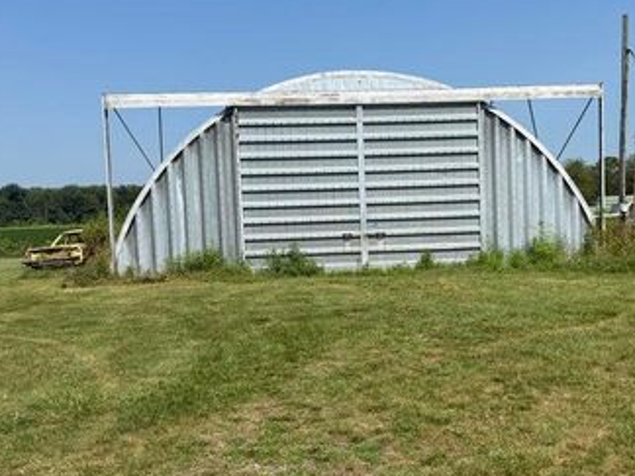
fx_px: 679
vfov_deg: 38.6
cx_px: 398
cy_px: 260
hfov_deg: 49.6
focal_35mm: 37
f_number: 1.78
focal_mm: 6.76
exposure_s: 1/4975
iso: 80
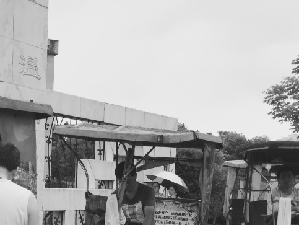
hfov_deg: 26.2
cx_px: 37
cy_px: 259
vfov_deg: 19.4
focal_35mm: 72
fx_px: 622
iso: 32
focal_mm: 4.15
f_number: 2.2
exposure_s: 1/267
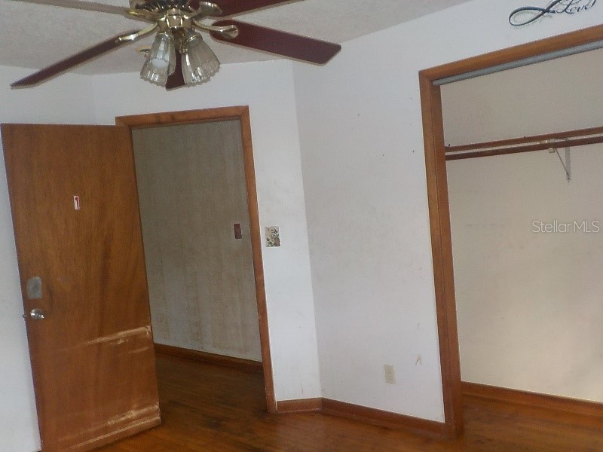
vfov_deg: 46.8
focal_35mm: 30
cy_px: 226
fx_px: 523
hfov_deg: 60.0
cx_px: 302
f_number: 3.3
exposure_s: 1/30
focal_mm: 4.1
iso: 200
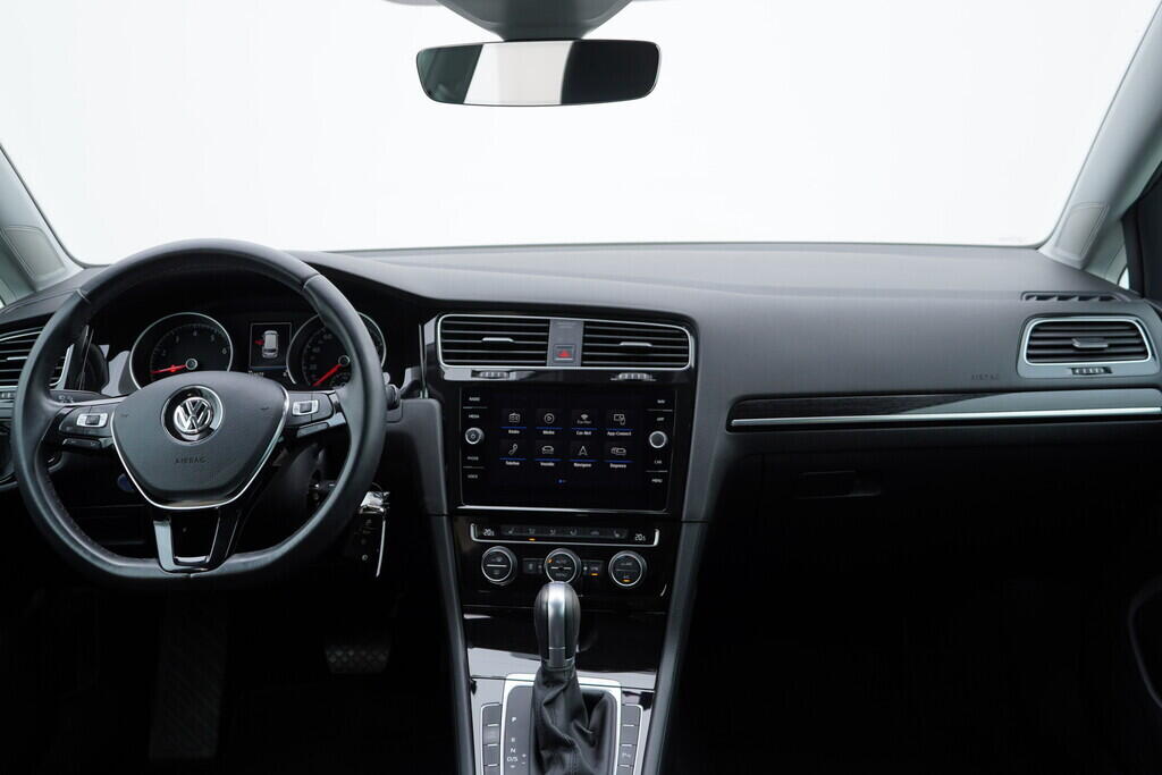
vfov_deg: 36.9
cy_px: 388
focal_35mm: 36
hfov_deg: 53.1
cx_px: 581
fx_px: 1162
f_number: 3.2
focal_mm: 24
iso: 125
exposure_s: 1/50
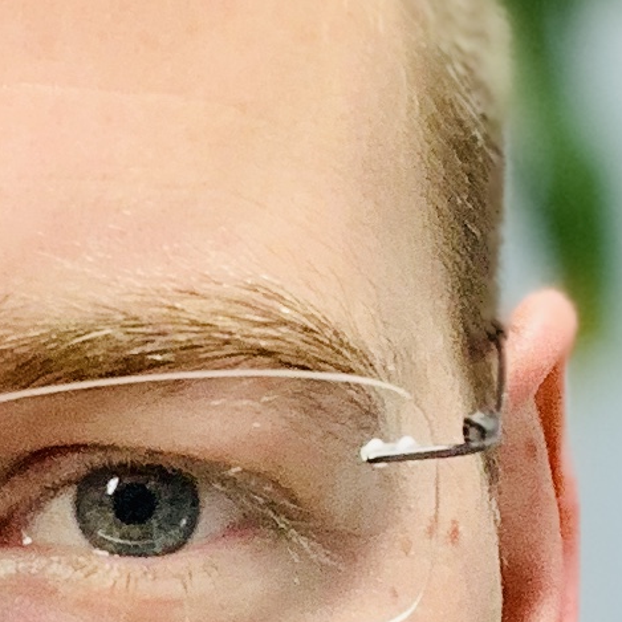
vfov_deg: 11.1
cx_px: -113
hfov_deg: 11.3
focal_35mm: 152
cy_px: 877
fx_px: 3090
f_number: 2.2
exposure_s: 1/50
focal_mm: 2.87
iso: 64
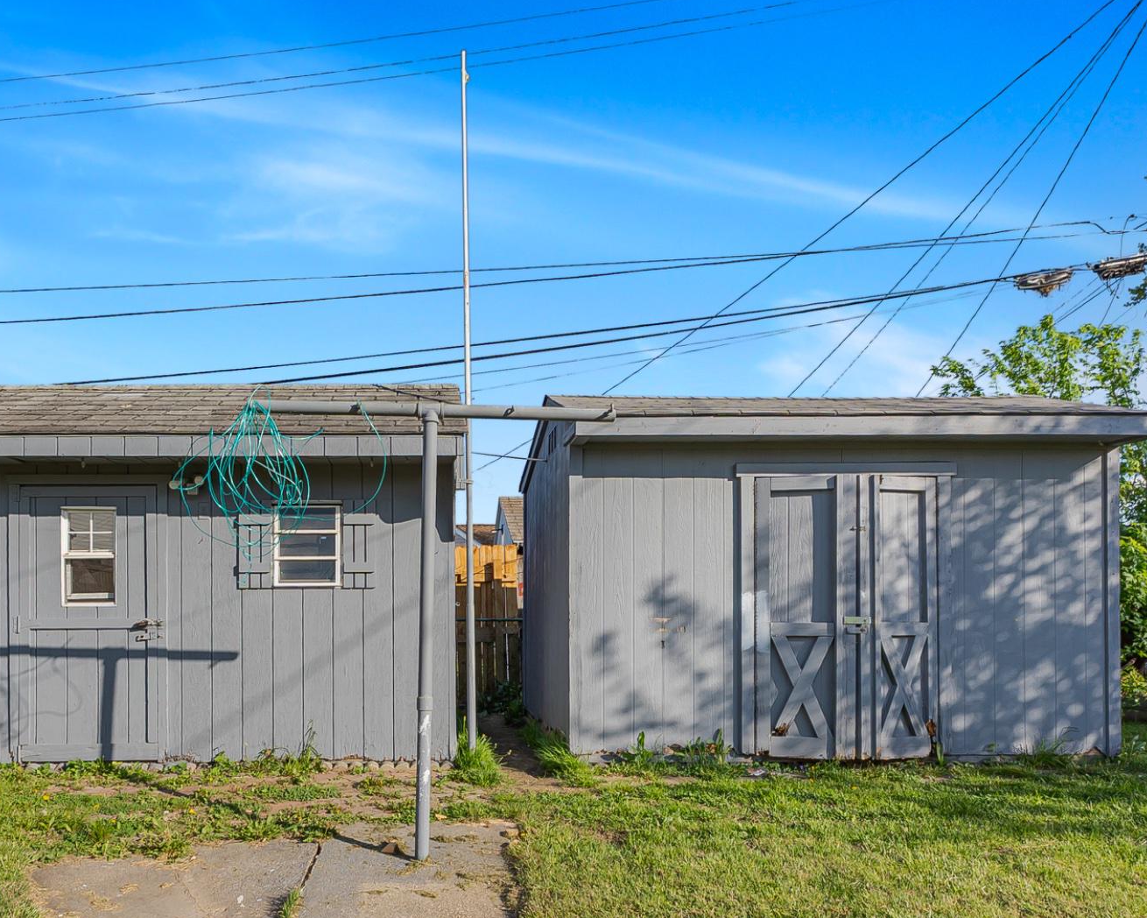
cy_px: 560
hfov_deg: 73.9
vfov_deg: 62.5
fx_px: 747
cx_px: 439
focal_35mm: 22
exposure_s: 1/160
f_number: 8
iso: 100
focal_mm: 10
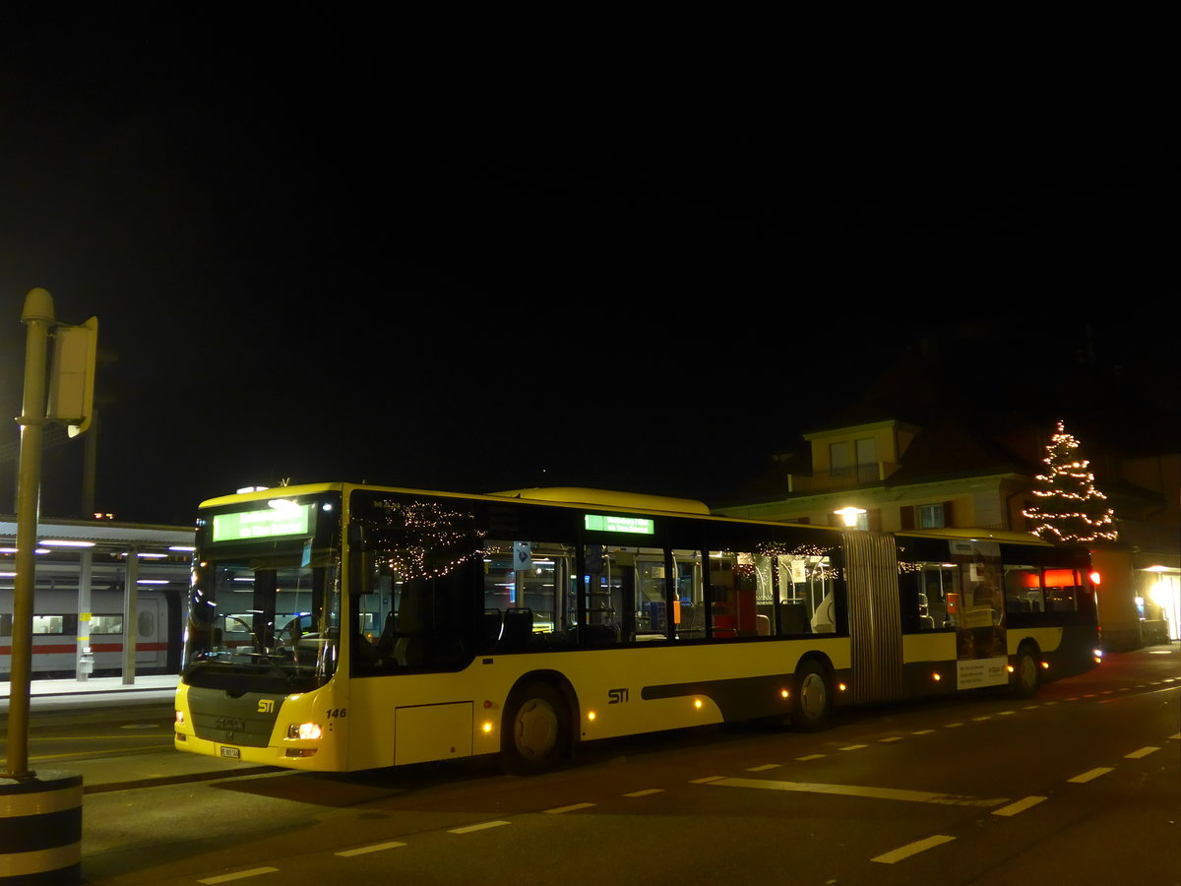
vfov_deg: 41.8
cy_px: 443
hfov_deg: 54.0
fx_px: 1160
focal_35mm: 34
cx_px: 590
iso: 800
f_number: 2.3
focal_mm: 7
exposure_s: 1/8
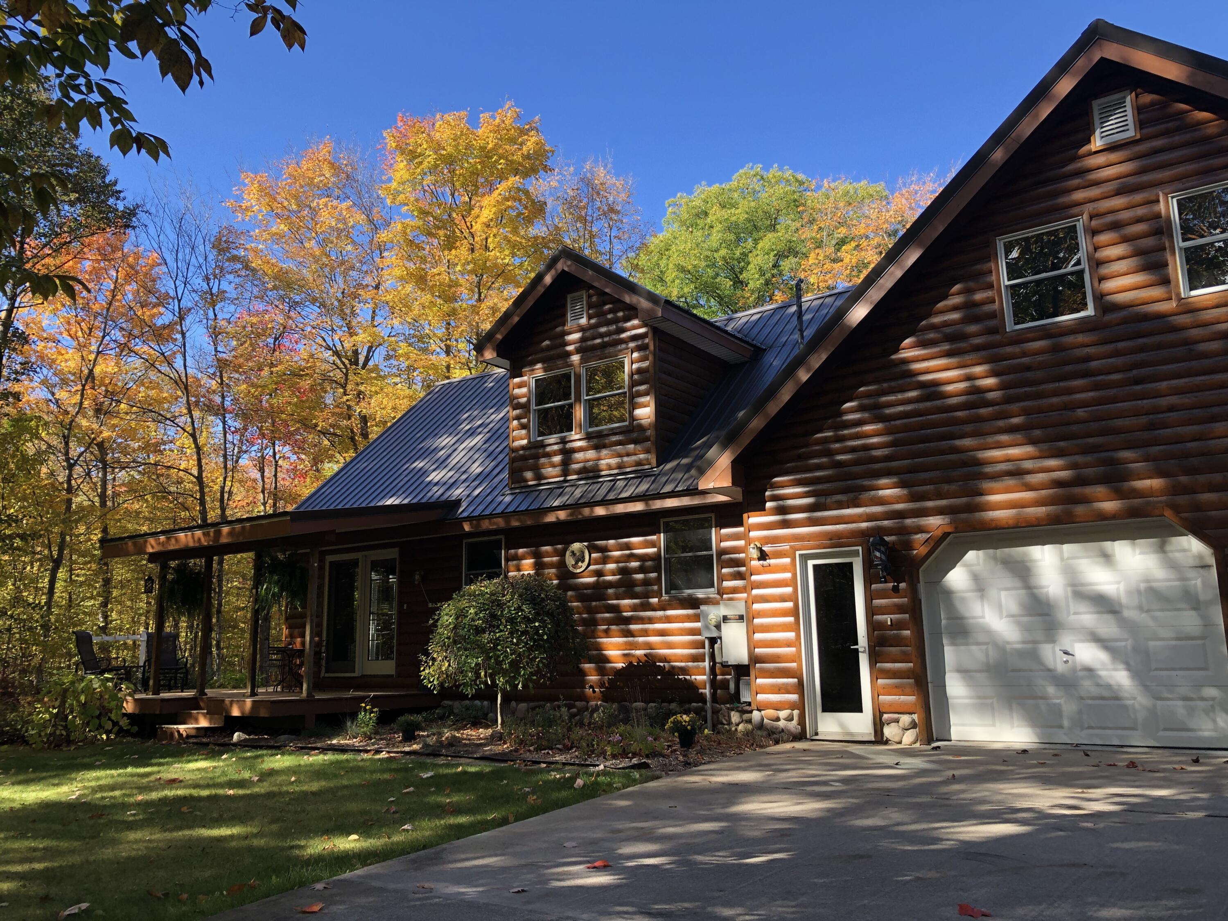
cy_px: 460
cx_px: 614
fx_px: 993
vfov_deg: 49.7
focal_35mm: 28
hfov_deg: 63.4
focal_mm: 3.99
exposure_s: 1/506
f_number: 1.8
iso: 20
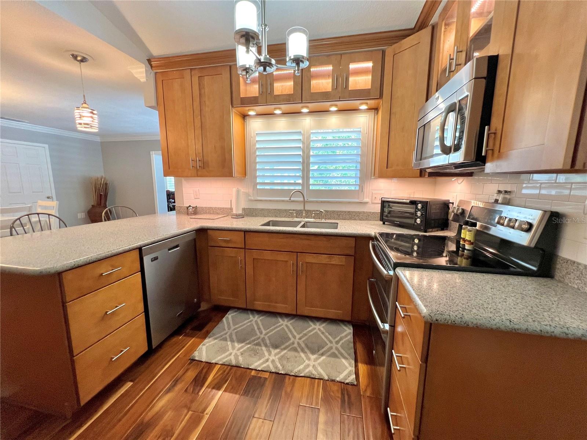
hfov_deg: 106.2
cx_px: 294
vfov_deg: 89.9
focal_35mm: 13
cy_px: 220
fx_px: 220
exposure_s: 1/120
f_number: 1.8
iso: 160
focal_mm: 1.57
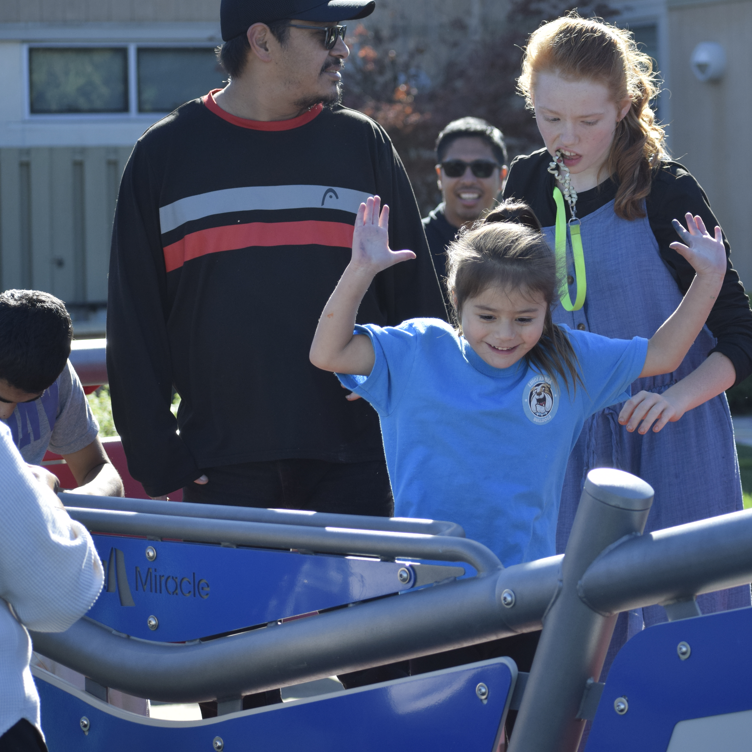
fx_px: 3392
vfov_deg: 12.7
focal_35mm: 138
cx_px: 483
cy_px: 376
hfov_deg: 12.6
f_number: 5
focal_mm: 72
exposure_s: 1/1250
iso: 400
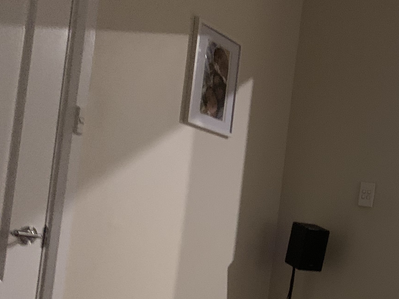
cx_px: 411
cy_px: 254
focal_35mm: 61
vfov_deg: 23.5
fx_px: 703
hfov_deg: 29.3
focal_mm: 4.25
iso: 400
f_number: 1.8
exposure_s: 1/25
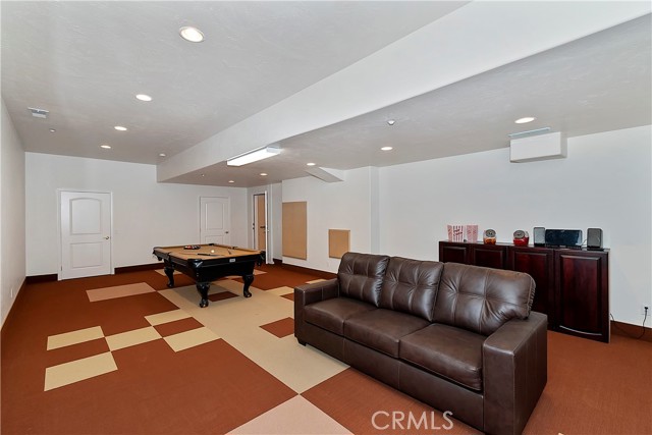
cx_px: 326
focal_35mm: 15
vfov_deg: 77.4
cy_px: 218
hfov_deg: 100.4
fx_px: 272
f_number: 8
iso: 400
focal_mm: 10
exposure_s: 1/20
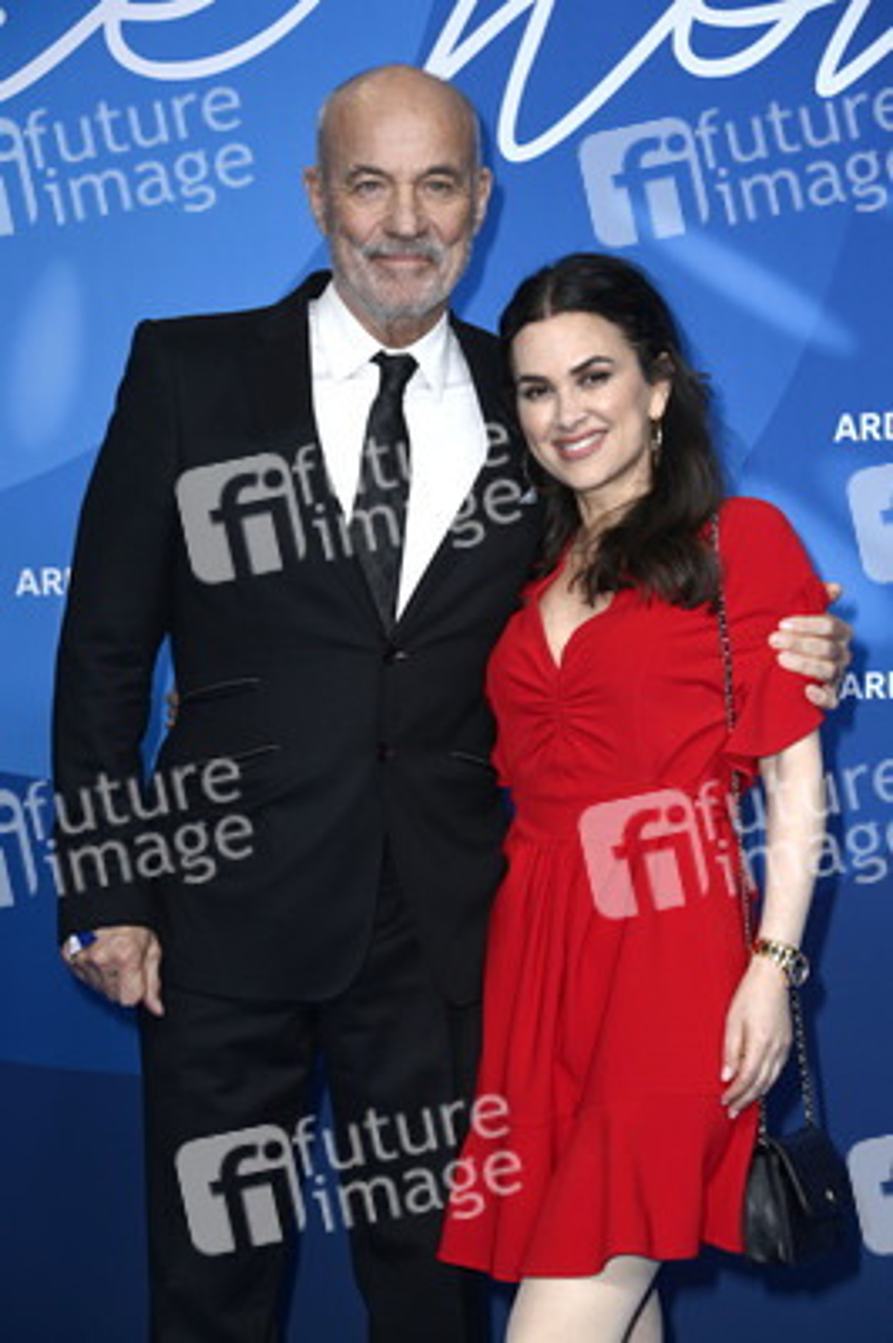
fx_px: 3652
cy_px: 672
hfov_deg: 13.9
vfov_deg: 20.8
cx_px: 446
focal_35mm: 98
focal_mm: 98
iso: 640
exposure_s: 1/250
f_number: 5.6
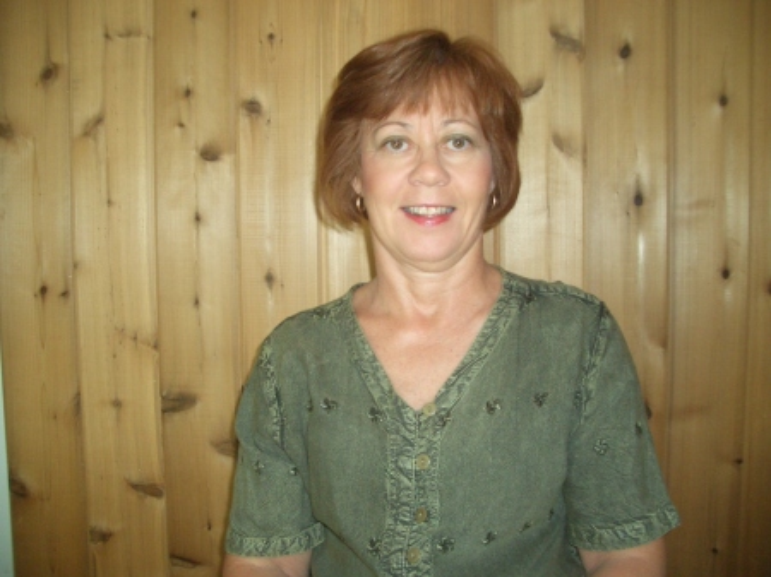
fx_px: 779
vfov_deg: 40.7
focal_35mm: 35
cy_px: 288
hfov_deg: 52.7
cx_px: 386
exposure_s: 1/125
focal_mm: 5.8
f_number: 2.6
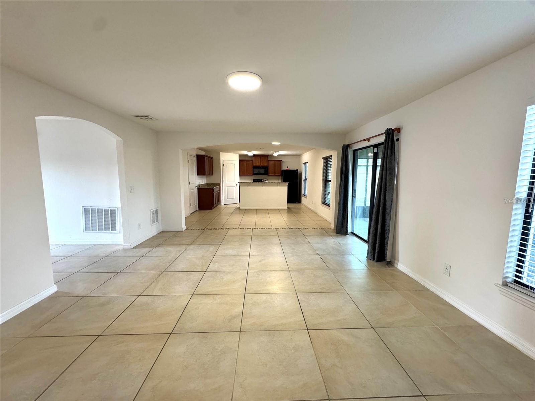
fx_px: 216
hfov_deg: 102.1
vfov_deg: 85.7
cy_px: 200
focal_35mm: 14
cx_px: 268
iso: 250
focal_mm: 2.22
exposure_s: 1/120
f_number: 2.2
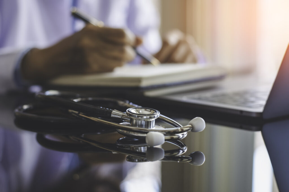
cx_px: 144
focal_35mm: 75
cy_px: 96
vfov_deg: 18.2
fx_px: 602
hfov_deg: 27.0
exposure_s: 1/80
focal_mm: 50
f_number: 2.8
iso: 200
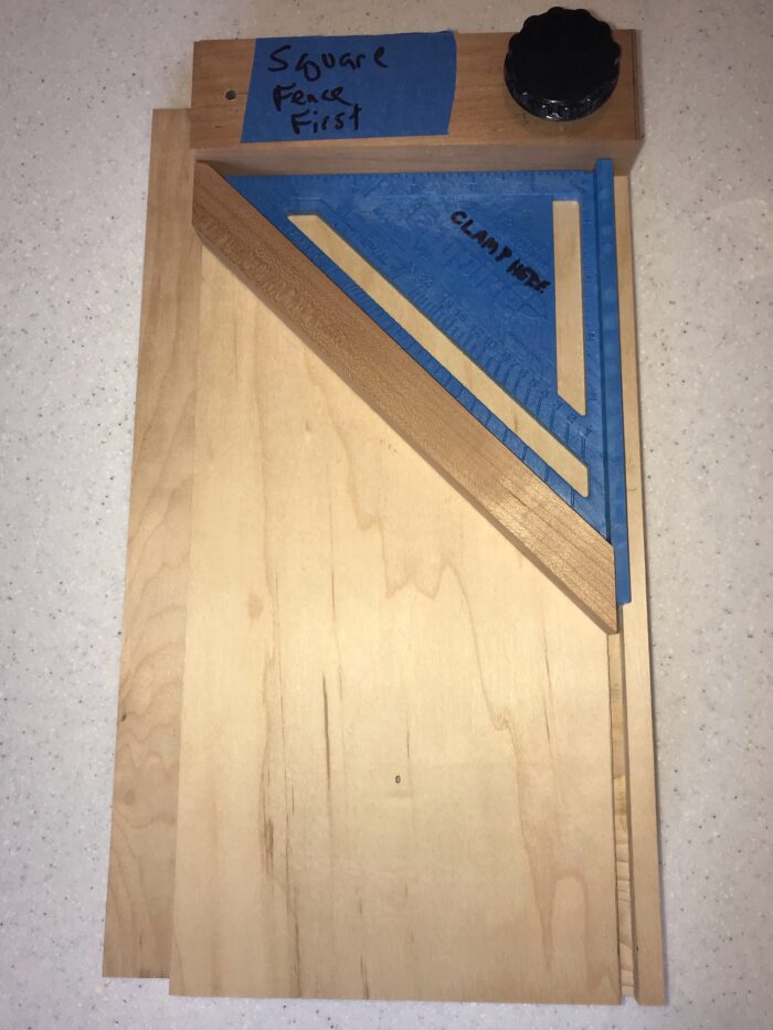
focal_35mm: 28
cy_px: 515
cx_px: 386
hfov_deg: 49.8
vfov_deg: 63.4
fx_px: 833
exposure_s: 1/160
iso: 20
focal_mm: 3.99
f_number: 1.8
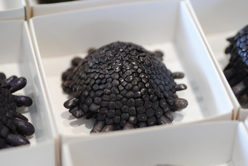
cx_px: 124
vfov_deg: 10.2
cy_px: 83
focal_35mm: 135
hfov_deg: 15.2
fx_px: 931
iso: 400
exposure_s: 1/60
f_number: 3.2
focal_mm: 90
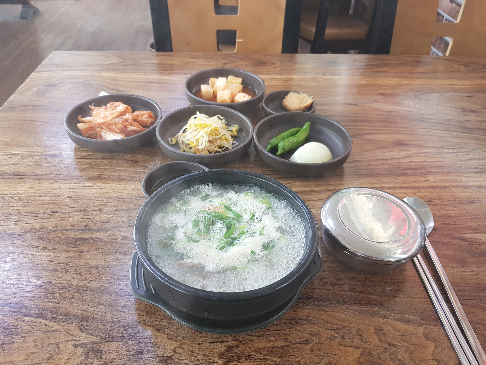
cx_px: 243
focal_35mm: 26
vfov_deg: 53.1
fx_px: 365
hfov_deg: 67.3
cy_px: 182
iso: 100
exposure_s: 1/60
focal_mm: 4.3
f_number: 1.7
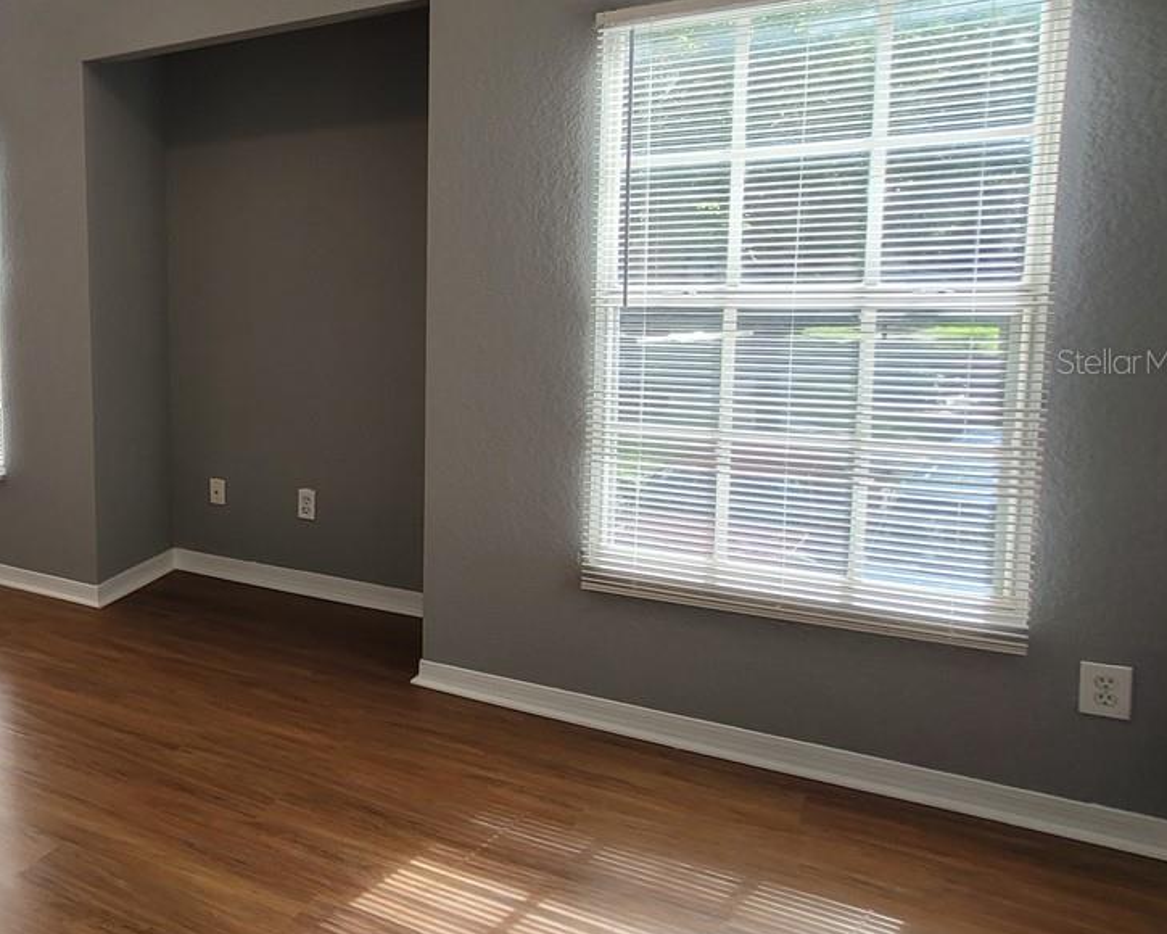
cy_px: 361
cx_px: -79
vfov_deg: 51.1
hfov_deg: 47.5
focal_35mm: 28
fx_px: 967
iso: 64
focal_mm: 2.2
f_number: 2.2
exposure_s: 1/119
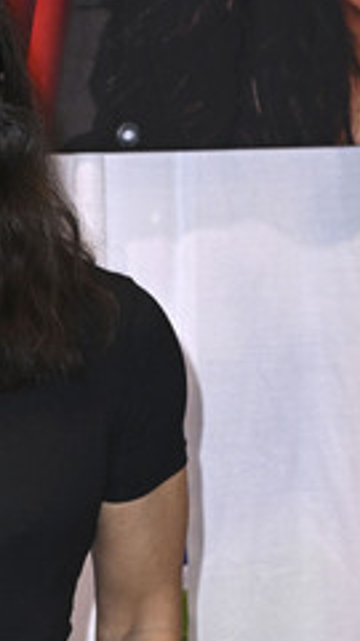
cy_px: 278
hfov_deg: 10.7
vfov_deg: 19.4
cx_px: -124
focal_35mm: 110
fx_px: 1867
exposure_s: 1/250
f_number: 5.6
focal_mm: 56
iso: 1000
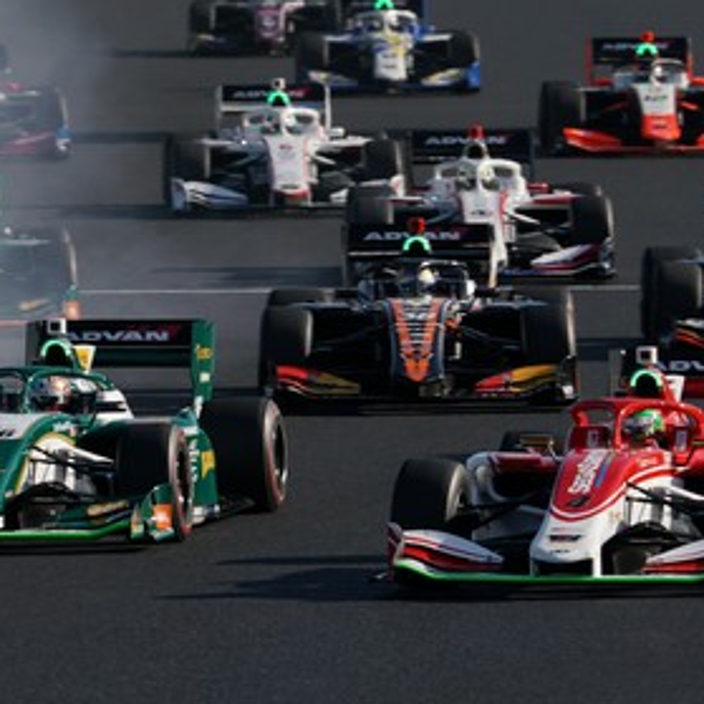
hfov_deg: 2.2
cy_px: 139
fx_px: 18591
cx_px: 136
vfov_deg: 2.2
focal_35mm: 808
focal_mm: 368
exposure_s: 1/800
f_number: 8
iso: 200
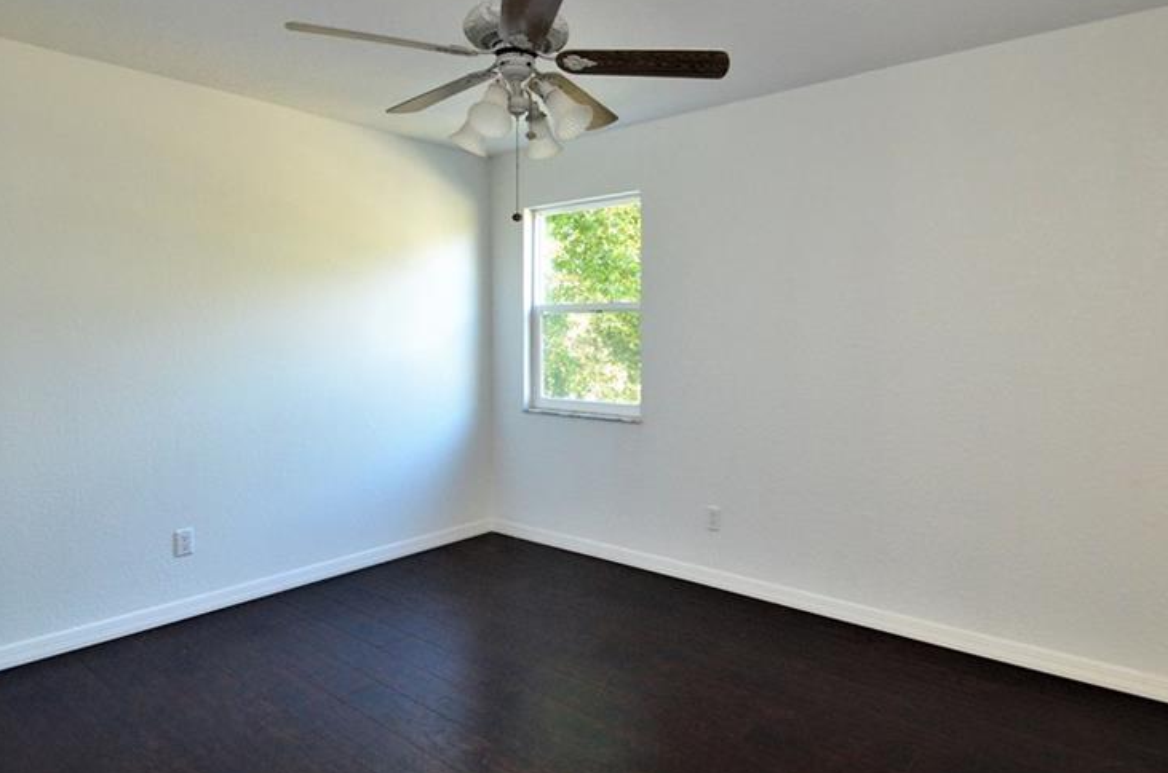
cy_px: 339
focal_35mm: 21
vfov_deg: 59.1
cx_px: 631
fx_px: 680
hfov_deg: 81.2
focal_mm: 10
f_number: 5.6
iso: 1400
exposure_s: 1/60
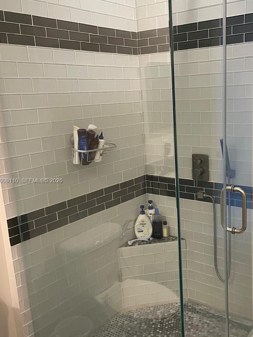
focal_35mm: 37
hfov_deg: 38.2
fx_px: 361
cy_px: 181
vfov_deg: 50.1
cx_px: 169
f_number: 1.6
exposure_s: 1/60
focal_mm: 4.2
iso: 250
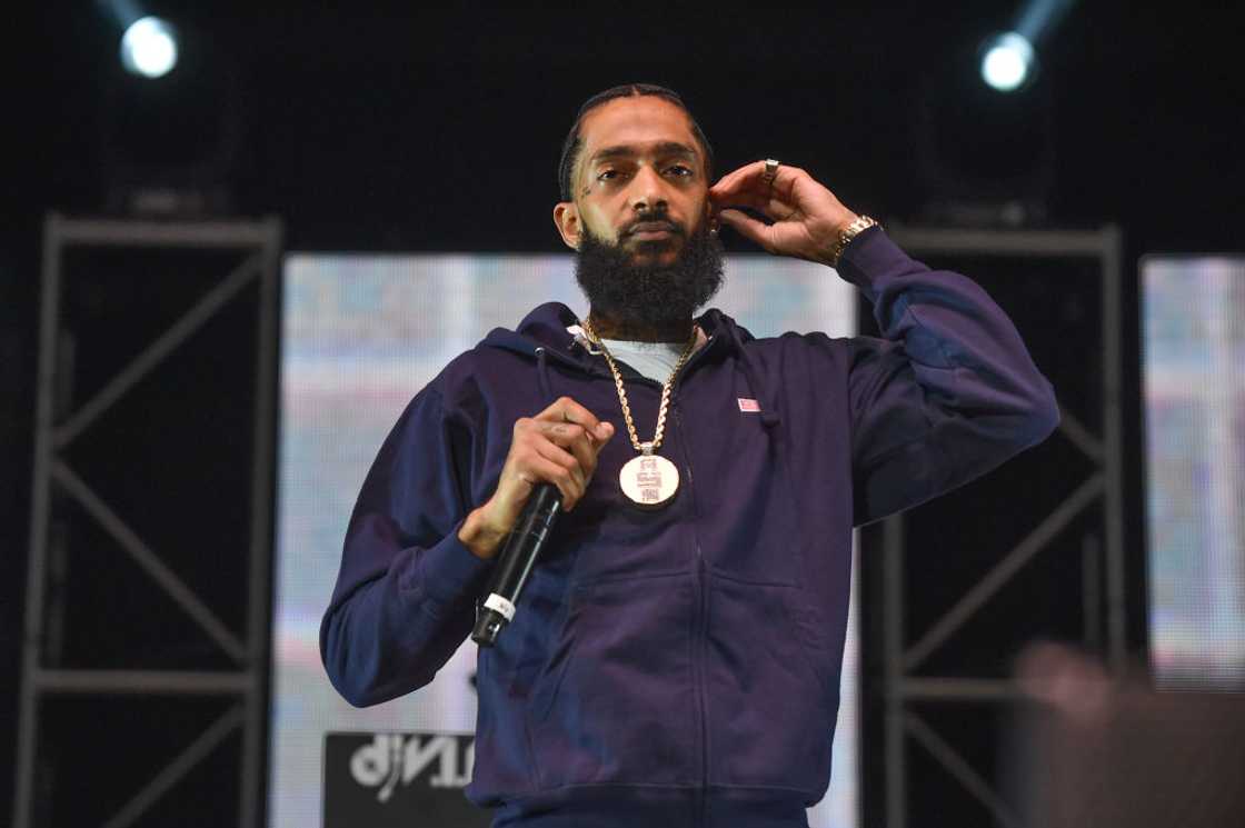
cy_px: 414
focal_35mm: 140
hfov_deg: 14.7
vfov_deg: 9.8
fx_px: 4838
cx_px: 622
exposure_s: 1/400
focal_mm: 140
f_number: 3.2
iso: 4000
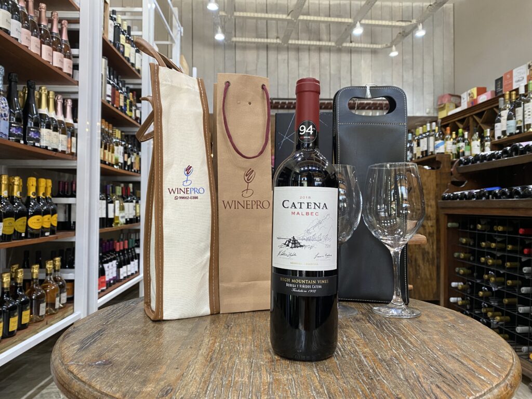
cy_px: 200
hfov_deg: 67.3
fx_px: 400
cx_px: 266
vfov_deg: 53.1
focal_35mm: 26
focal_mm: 4.25
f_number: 1.8
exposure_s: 1/60
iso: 160
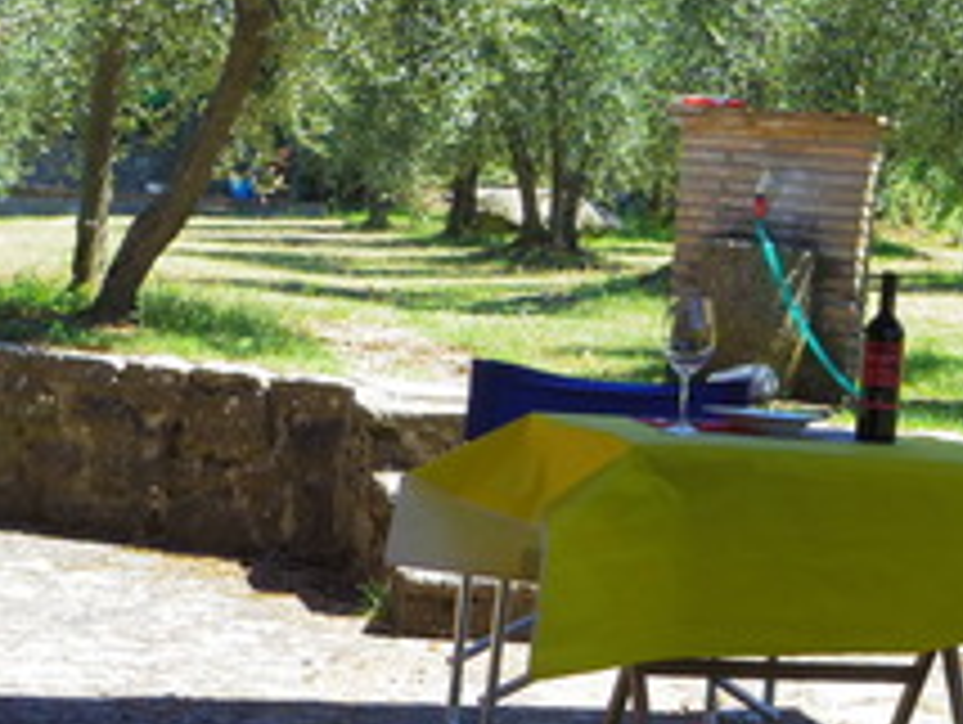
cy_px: 382
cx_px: 891
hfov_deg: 23.4
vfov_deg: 18.2
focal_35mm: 81
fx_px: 2256
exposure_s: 1/160
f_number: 4
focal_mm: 5.7
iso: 100
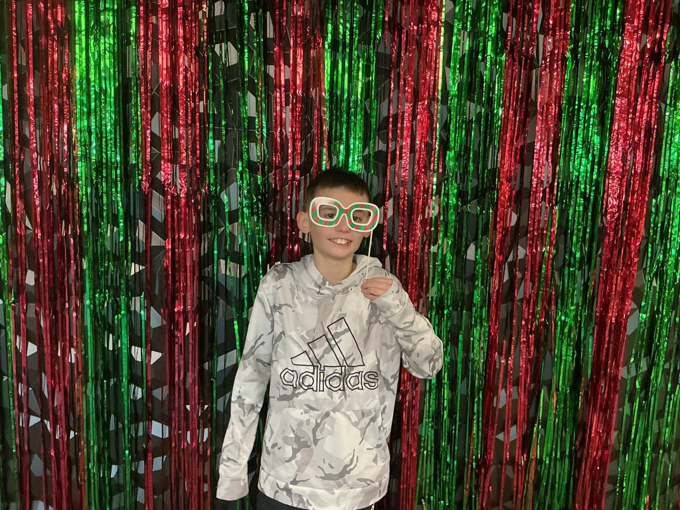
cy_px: 255
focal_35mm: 29
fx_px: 570
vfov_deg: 48.2
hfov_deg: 61.7
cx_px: 340
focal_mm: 3
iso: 250
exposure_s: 1/60
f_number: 1.8
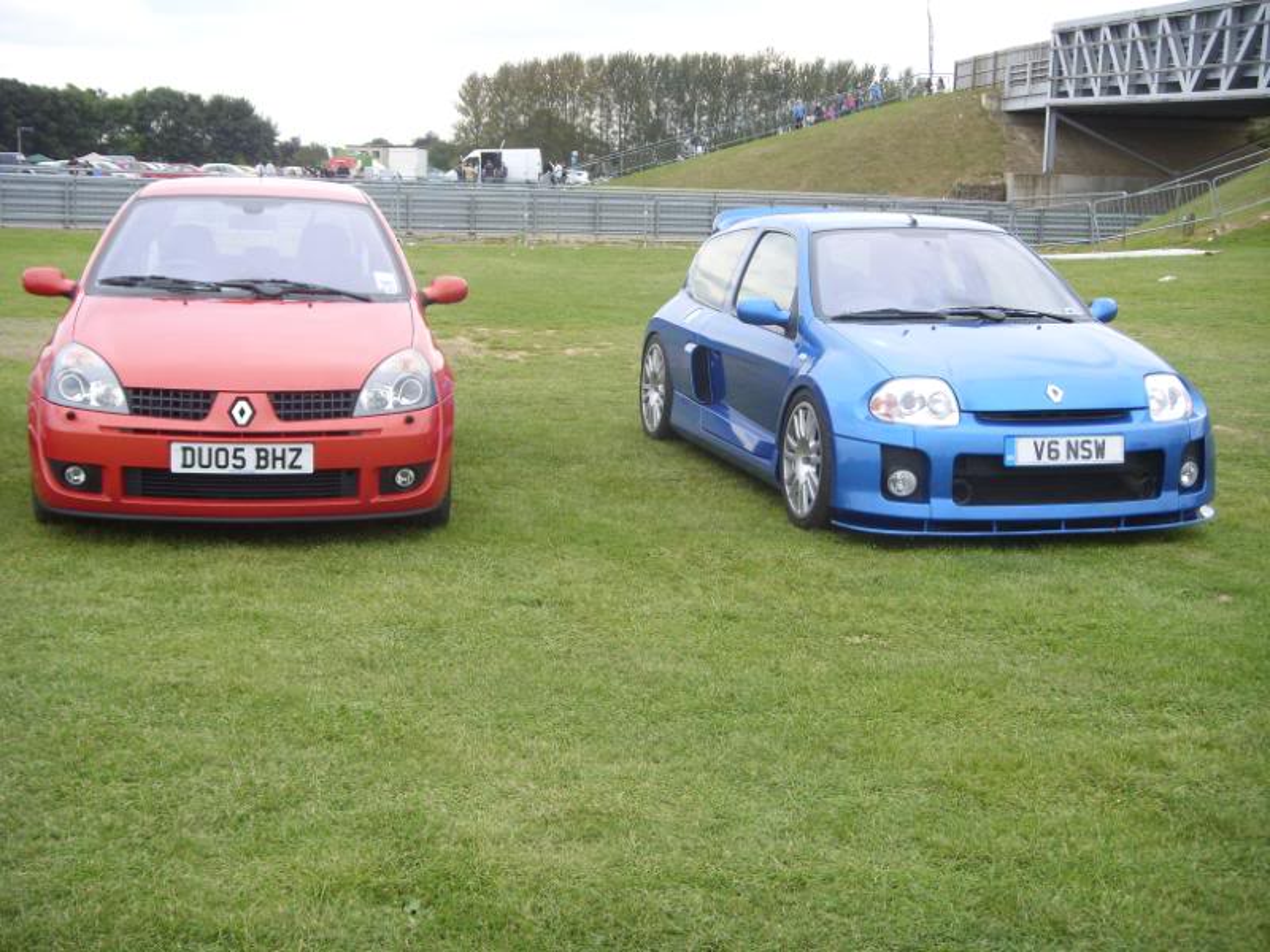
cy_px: 476
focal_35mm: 40
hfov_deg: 46.8
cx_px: 635
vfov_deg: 36.0
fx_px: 1468
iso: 50
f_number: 3.8
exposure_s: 1/129
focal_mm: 8.3
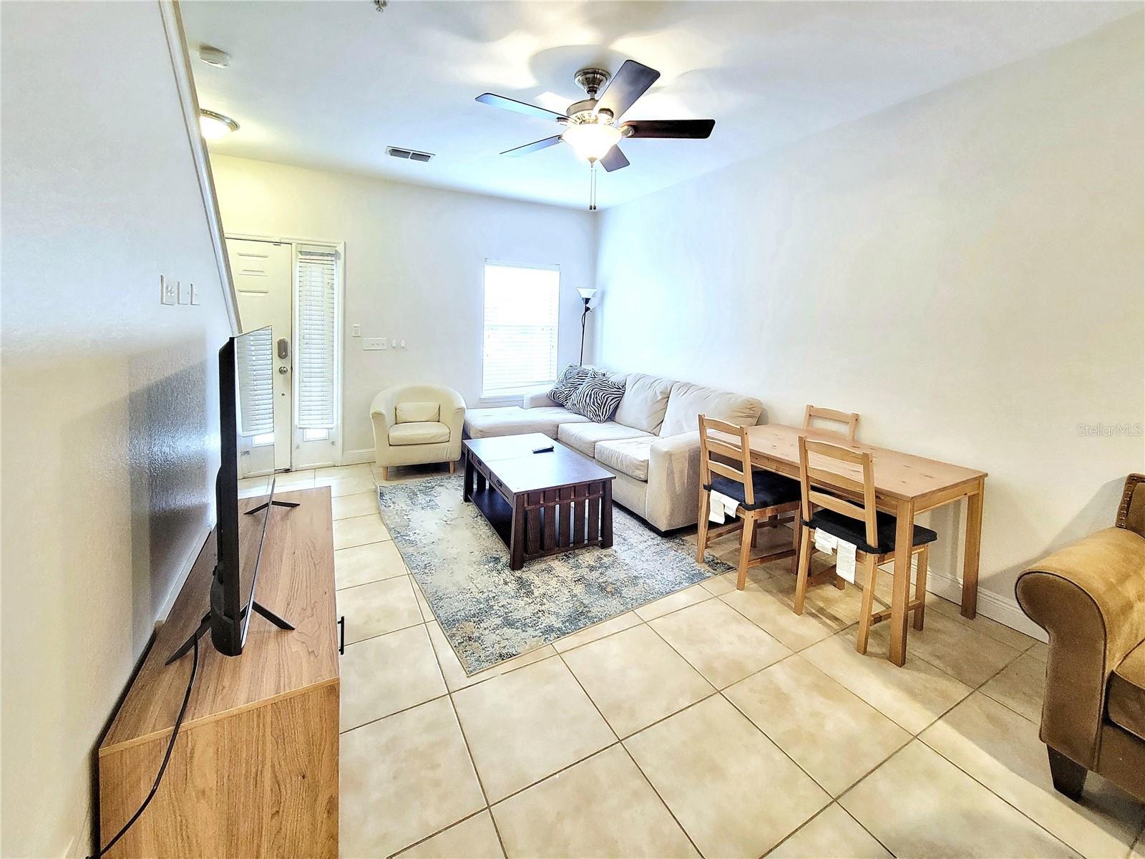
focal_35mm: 13
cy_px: 430
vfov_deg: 89.9
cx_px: 572
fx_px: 430
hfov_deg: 106.2
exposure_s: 1/30
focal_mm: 2.2
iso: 400
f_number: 2.2
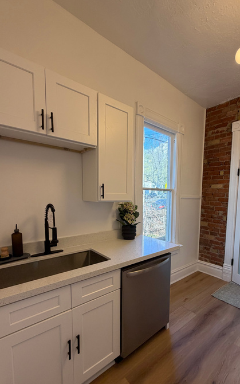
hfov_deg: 67.2
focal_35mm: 17
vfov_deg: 94.0
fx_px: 178
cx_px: 147
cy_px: 214
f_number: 2.2
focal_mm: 2.22
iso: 100
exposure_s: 1/121
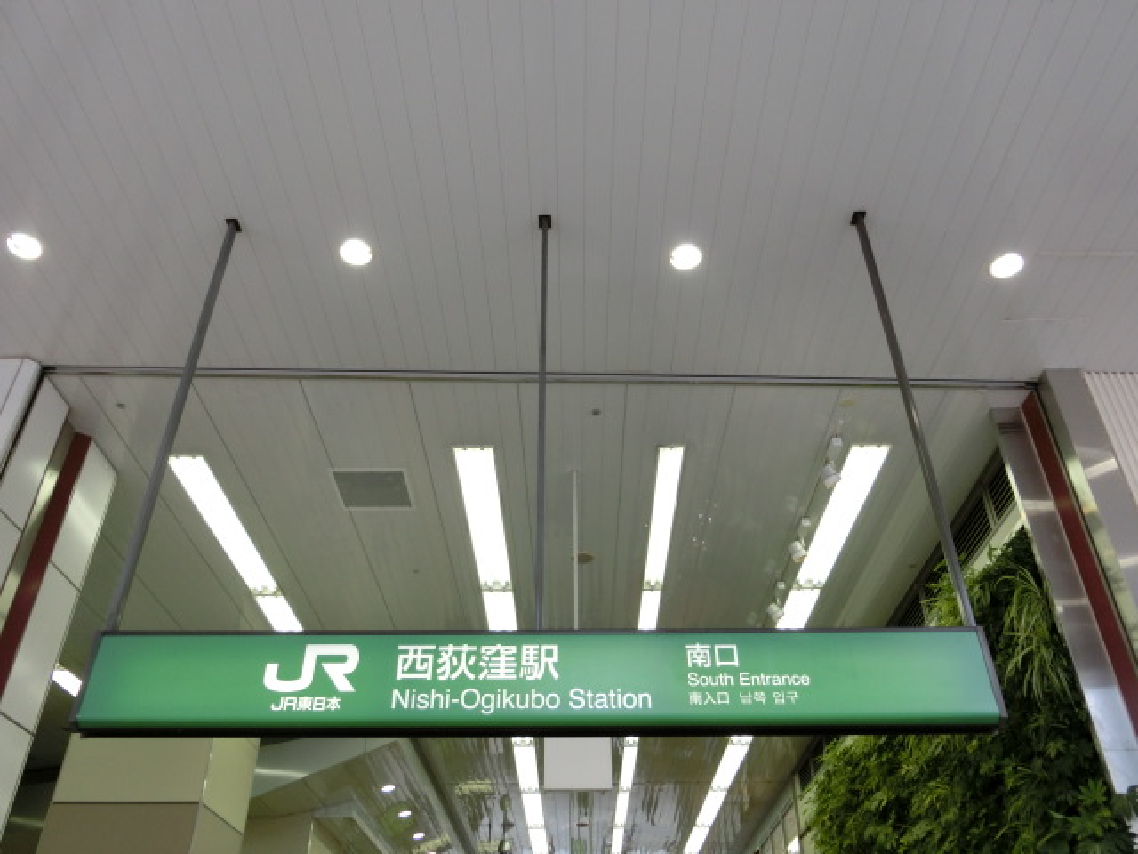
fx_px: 953
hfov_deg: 61.7
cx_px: 569
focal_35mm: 29
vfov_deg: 48.2
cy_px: 427
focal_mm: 5.2
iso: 200
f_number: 3.7
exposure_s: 1/125
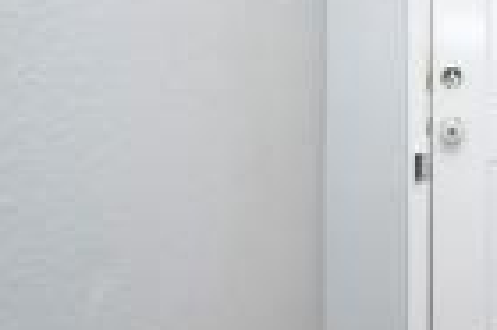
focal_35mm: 45
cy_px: 53
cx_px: 646
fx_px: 621
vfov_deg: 29.0
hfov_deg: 32.6
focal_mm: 14
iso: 200
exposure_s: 1/40
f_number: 4
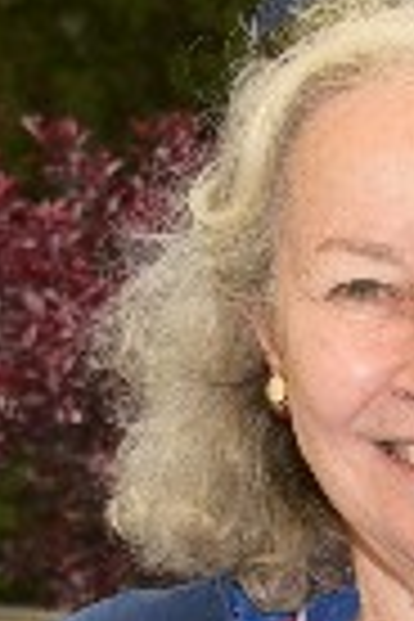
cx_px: 974
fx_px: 3398
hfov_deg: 6.6
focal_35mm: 197
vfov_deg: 9.8
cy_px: 1215
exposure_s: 1/200
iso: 125
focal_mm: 34
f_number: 8
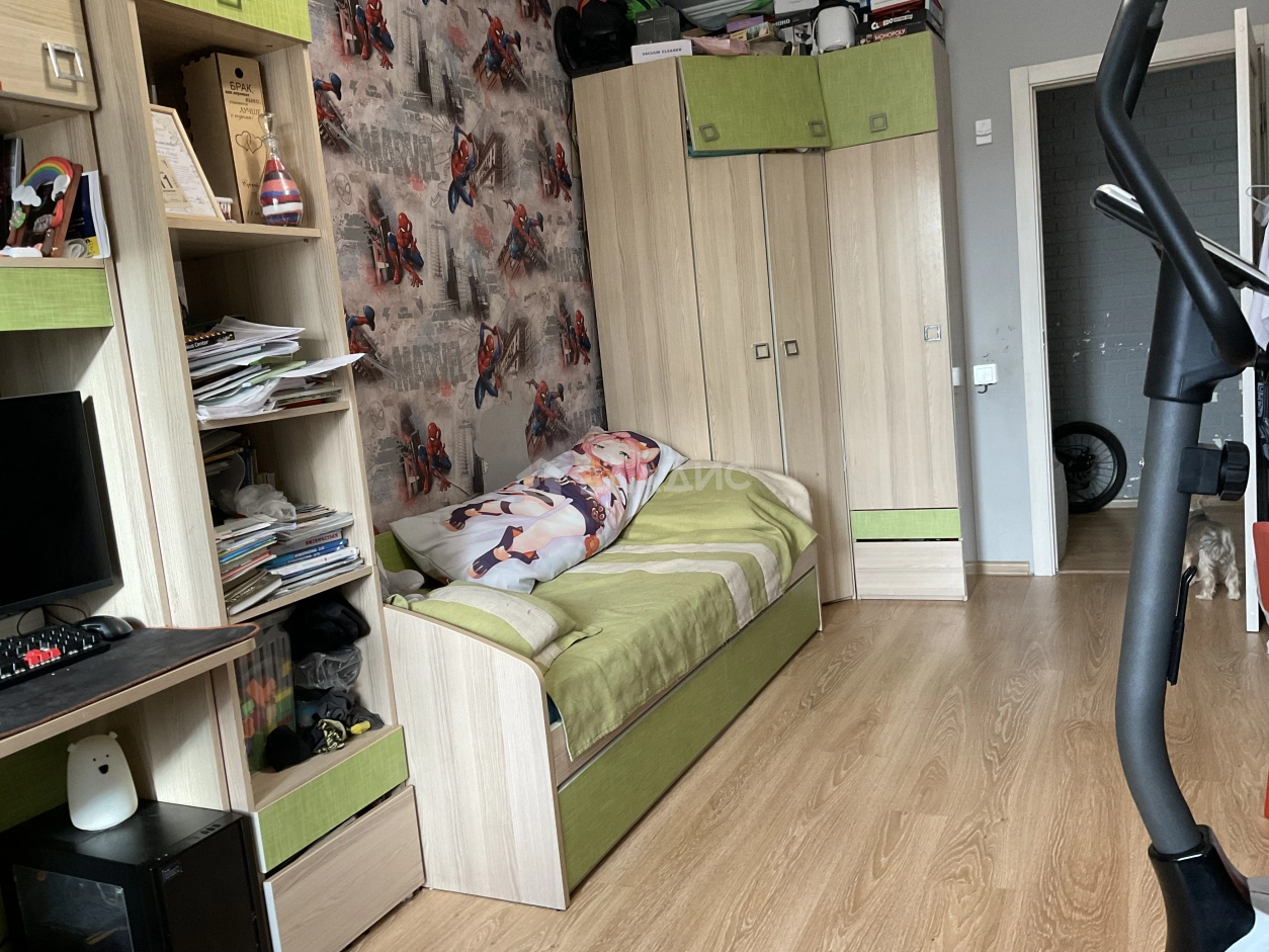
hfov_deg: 61.7
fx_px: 1063
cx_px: 634
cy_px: 476
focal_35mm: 29
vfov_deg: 48.2
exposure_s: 1/50
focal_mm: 3
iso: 125
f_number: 1.8
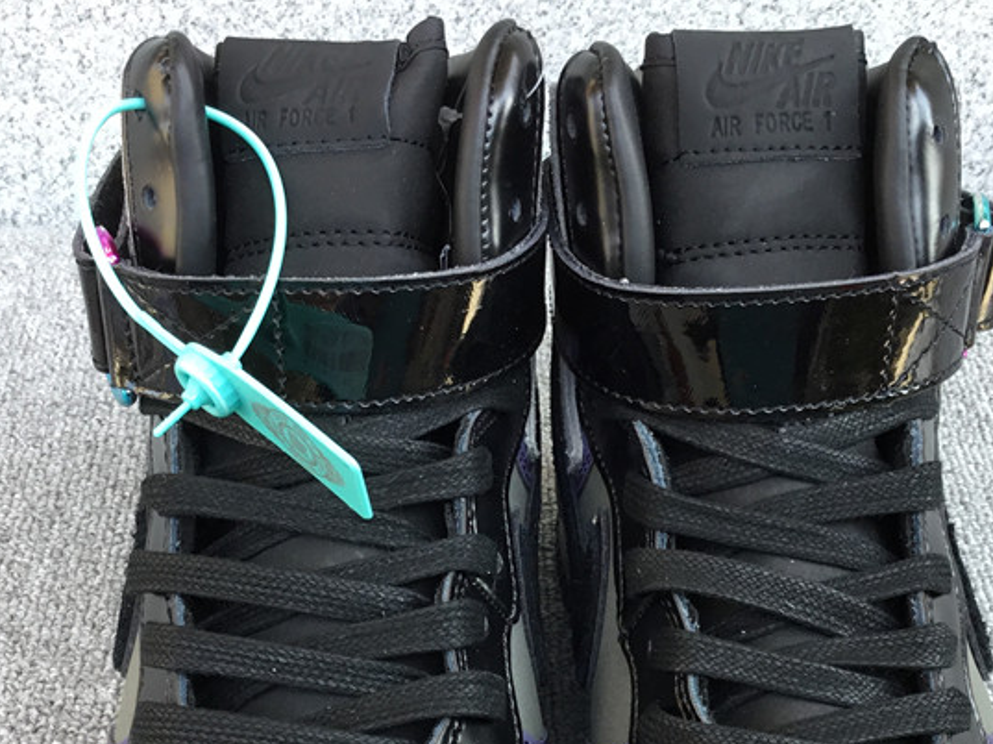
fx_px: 1491
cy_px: 610
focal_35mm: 52
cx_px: 542
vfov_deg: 27.4
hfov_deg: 36.8
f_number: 2.4
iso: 40
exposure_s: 1/100
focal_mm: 3.3
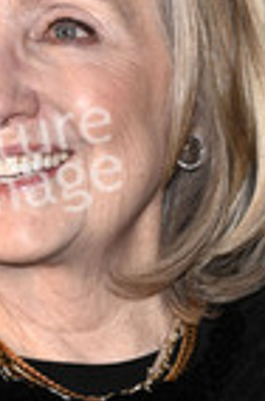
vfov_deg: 5.9
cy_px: 316
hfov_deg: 3.9
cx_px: 59
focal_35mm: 352
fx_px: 3905
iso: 500
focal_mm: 125
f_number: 5.6
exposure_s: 1/250
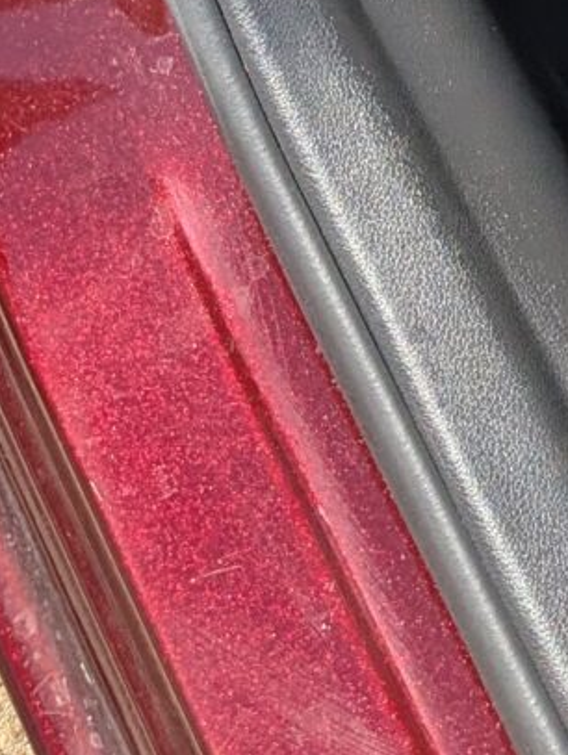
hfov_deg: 8.6
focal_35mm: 151
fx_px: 3298
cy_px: -1081
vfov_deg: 11.0
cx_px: 1548
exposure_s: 1/699
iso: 21
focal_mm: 6.9
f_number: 1.68
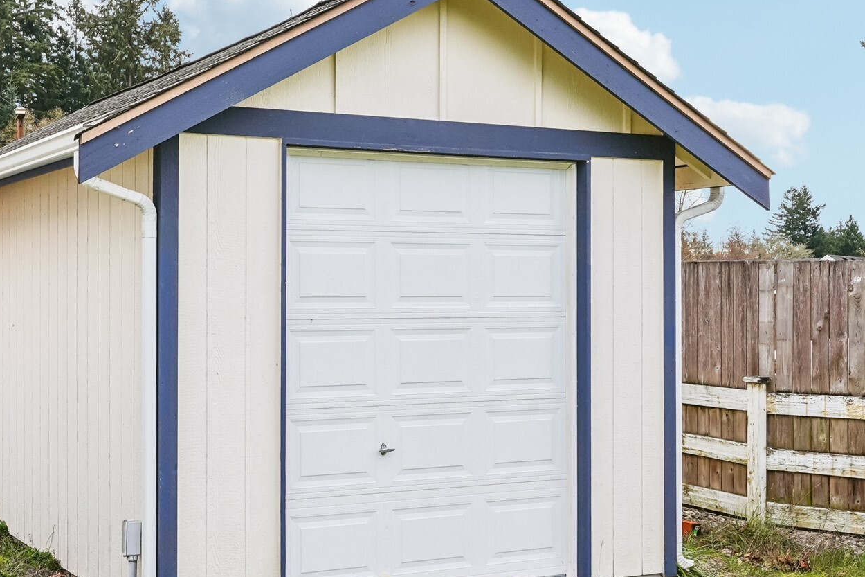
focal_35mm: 57
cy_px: 302
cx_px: 357
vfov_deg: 23.8
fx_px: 1369
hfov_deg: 35.0
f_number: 8
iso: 125
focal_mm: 28
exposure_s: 1/125
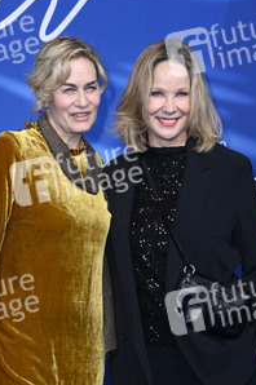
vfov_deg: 16.9
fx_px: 1294
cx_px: 114
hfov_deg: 11.3
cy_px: 240
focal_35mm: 121
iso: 1000
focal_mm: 90
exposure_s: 1/250
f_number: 5.6
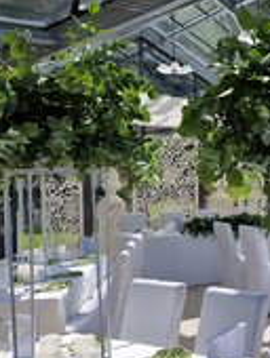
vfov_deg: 35.5
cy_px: 194
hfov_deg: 22.4
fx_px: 560
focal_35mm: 54
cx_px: 403
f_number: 1.8
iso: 50
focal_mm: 5.4
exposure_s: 1/1748
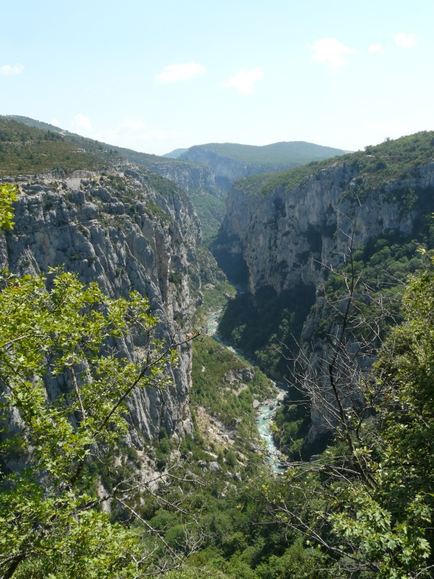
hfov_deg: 40.7
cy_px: 290
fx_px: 585
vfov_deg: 52.6
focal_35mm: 35
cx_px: 217
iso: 100
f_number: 5.6
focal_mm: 5.8
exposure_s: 1/250
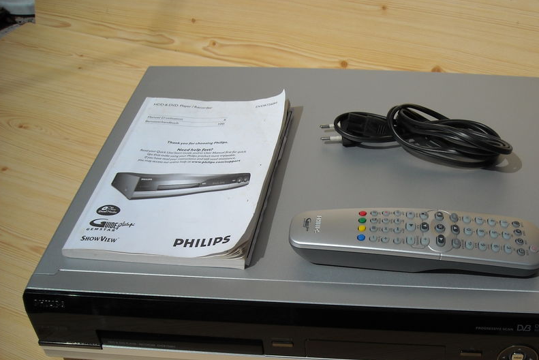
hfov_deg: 42.4
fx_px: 689
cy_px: 243
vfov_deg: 29.0
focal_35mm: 46
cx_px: 335
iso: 64
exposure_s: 1/916
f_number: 5.6
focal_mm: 5.7
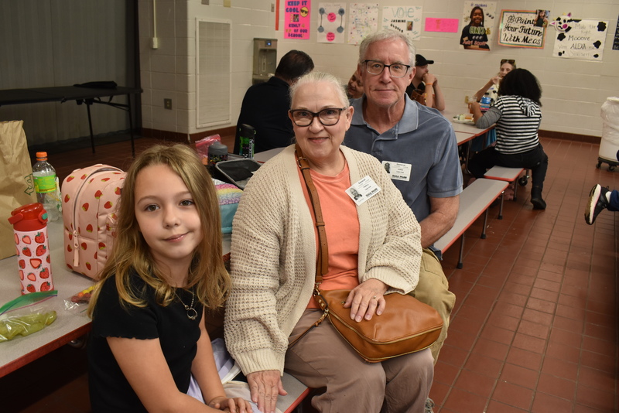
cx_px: 310
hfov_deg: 61.9
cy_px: 206
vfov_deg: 43.6
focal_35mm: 30
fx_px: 516
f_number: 7.1
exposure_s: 1/30
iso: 500
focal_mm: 20
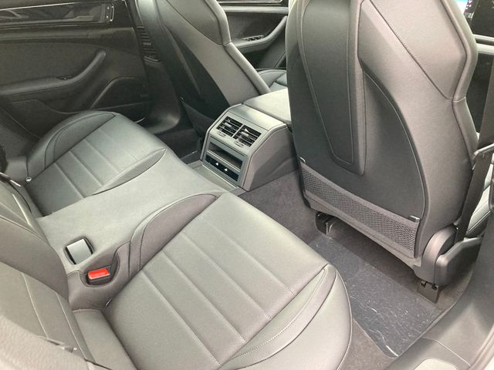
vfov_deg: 49.7
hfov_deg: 63.4
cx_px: 247
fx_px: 400
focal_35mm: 28
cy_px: 185
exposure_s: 1/60
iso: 200
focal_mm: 3.99
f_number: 1.8
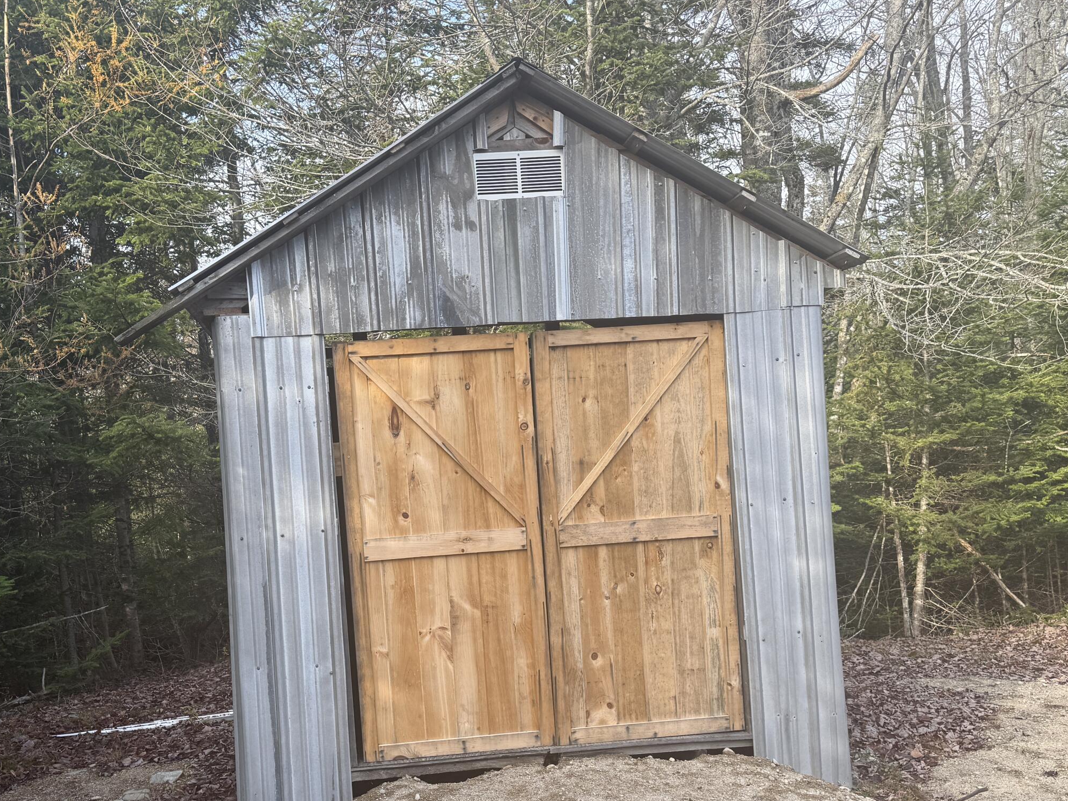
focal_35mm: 36
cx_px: 444
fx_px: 1111
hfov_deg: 51.1
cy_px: 527
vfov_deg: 39.2
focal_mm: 6.76
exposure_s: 1/481
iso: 80
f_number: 1.78
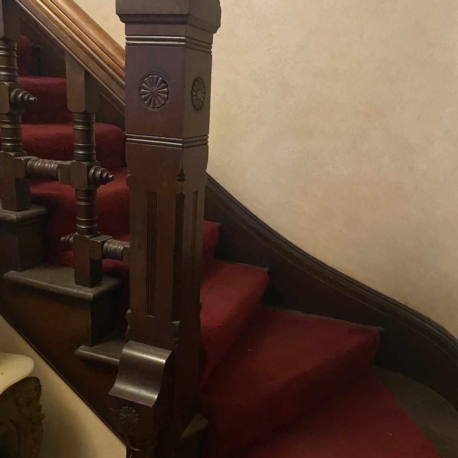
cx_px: 231
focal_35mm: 31
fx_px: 464
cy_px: 224
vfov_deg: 52.5
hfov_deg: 52.5
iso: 1000
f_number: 1.8
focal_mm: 4.25
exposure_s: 1/30
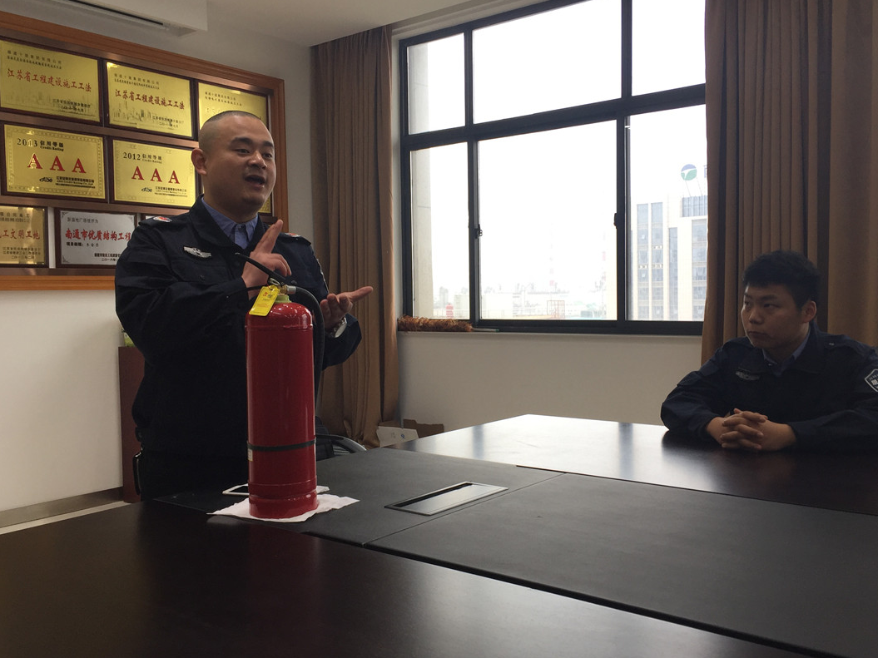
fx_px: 837
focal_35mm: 33
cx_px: 438
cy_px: 330
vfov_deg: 42.9
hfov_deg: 55.4
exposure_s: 1/103
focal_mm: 4.15
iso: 32
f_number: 2.2
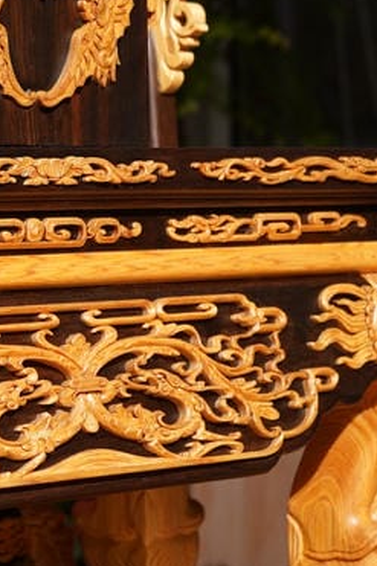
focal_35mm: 170
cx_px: -343
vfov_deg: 12.0
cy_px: 20
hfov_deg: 7.8
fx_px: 2673
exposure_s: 1/400
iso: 100
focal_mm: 35
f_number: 6.3
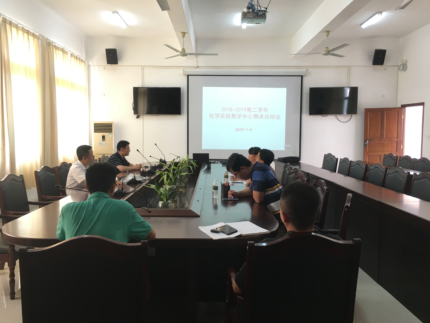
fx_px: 360
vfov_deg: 48.2
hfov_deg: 61.7
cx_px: 215
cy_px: 162
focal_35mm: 29
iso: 32
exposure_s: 1/17
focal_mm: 4.15
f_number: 2.2
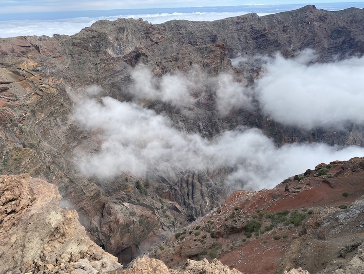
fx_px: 273
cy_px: 137
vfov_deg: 53.1
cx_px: 182
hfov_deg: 67.3
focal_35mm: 26
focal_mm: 4.25
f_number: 1.8
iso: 32
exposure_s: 1/1808
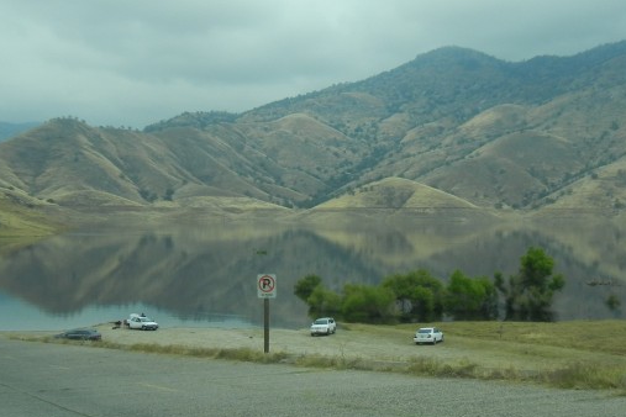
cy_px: 137
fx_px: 1095
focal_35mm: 63
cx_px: 277
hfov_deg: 31.9
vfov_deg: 21.5
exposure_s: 1/288
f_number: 7
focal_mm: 5.4
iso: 160
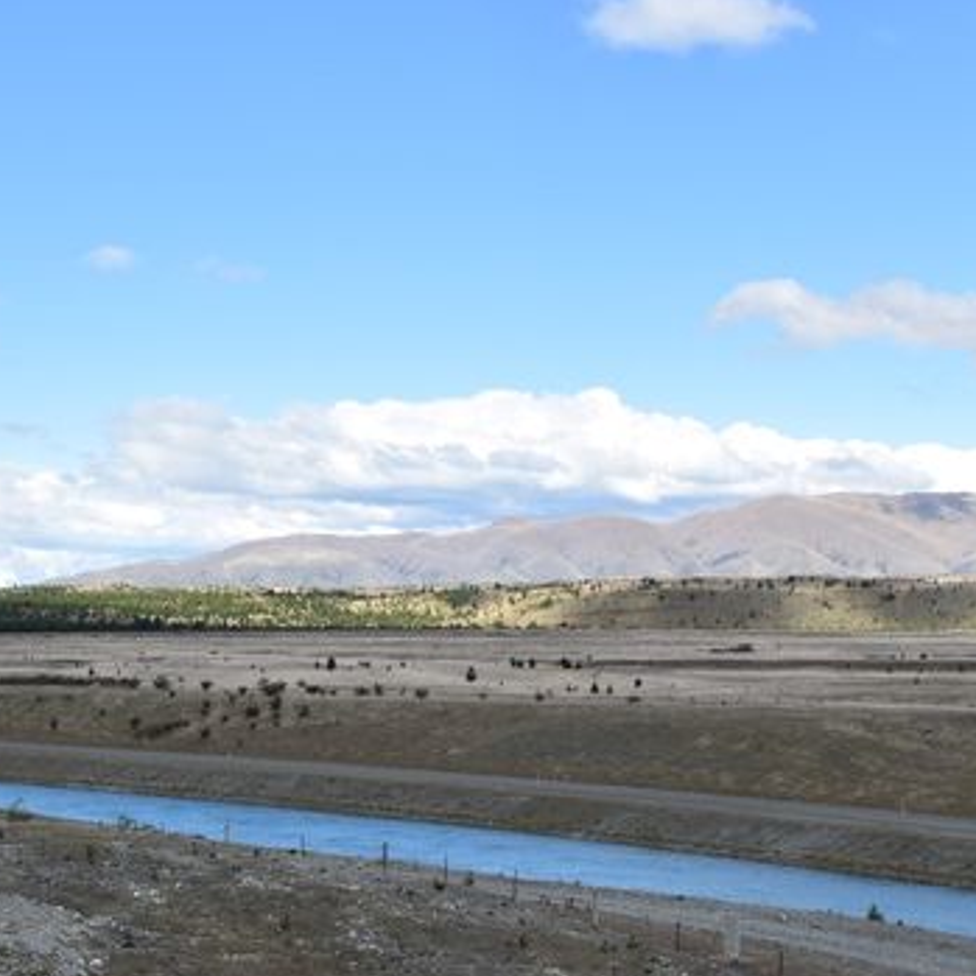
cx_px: 403
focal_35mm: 59
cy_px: 663
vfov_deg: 28.9
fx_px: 1880
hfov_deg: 29.0
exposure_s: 1/400
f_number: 10
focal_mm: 21
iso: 200
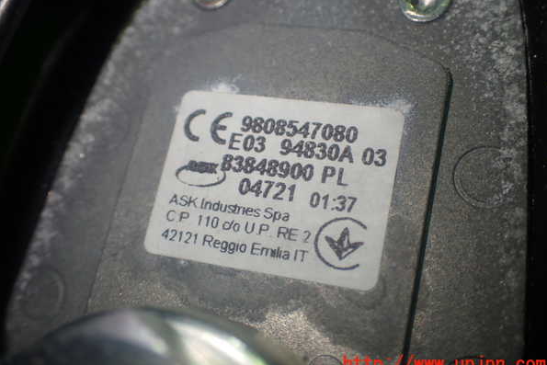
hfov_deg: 45.4
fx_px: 653
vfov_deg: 31.2
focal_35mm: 43
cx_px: 275
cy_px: 169
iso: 100
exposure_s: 1/125
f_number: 2.8
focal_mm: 7.31
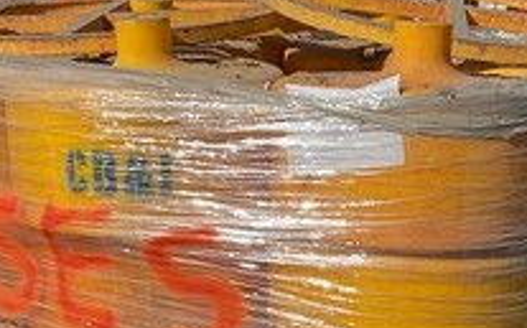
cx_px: 283
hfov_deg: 21.9
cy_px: 496
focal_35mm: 95
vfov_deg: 13.0
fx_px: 1363
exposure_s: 1/3534
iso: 16
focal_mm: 3
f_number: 1.8
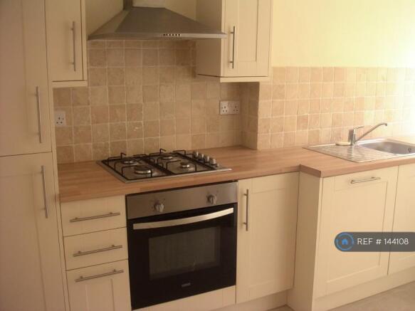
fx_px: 455
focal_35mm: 38
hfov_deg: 49.0
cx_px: 208
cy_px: 156
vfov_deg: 37.7
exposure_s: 1/50
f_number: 2.8
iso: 80
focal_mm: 6
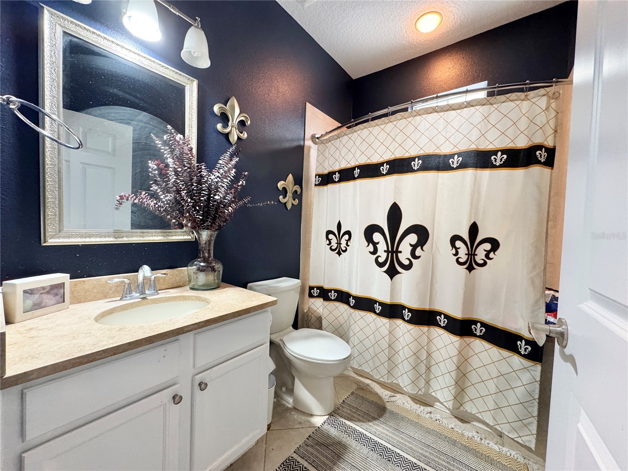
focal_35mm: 14
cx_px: 314
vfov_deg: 85.7
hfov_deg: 102.1
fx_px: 254
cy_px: 236
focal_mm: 2.22
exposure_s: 1/60
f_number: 2.2
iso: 500
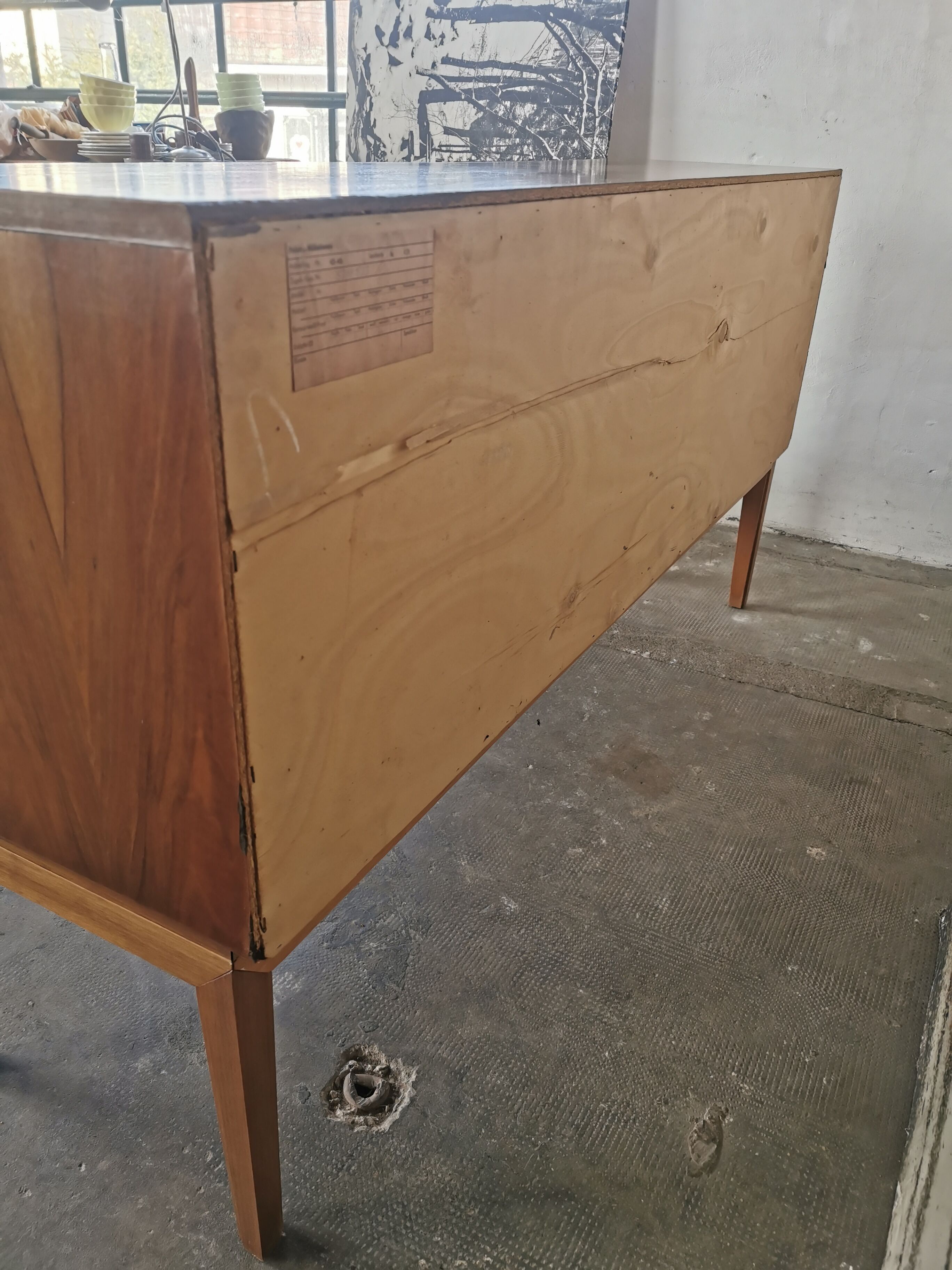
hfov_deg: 51.4
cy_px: 635
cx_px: 476
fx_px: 990
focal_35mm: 27
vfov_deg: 65.3
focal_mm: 5.56
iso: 64
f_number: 1.6
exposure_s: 1/120
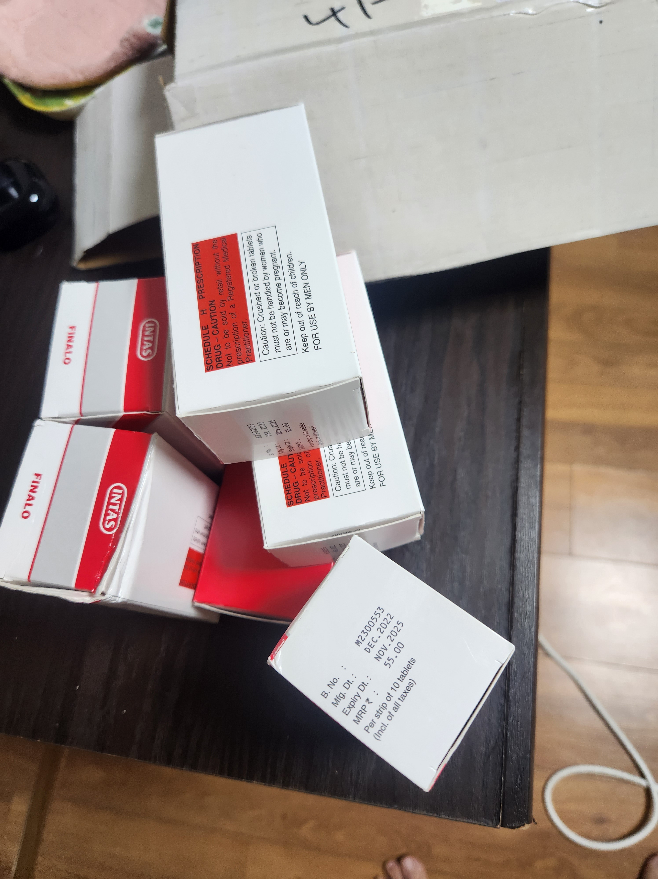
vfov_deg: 74.0
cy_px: 440
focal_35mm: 23
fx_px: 584
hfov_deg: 58.8
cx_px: 329
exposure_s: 1/120
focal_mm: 5.4
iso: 160
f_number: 1.8
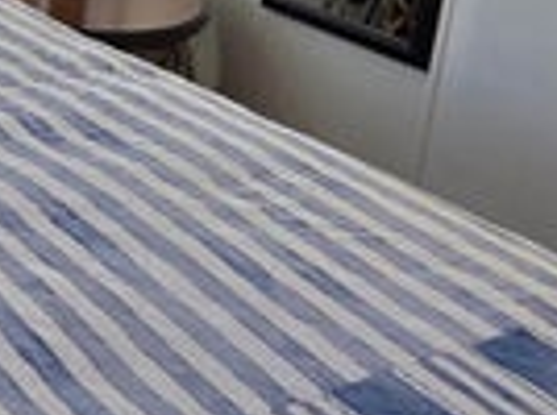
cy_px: -79
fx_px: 1333
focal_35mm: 83
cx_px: -322
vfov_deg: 17.0
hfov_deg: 19.8
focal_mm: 2.2
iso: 160
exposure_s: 1/120
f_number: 1.9
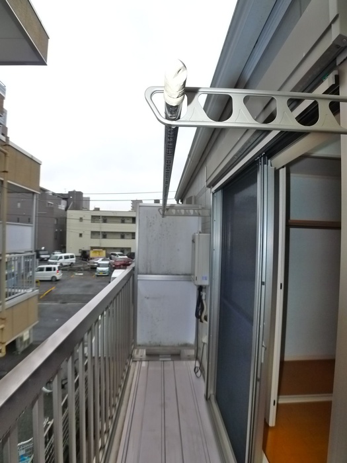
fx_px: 321
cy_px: 232
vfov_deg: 71.6
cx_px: 174
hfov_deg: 56.8
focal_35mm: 24
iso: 400
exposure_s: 1/400
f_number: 2.8
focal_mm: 5.1
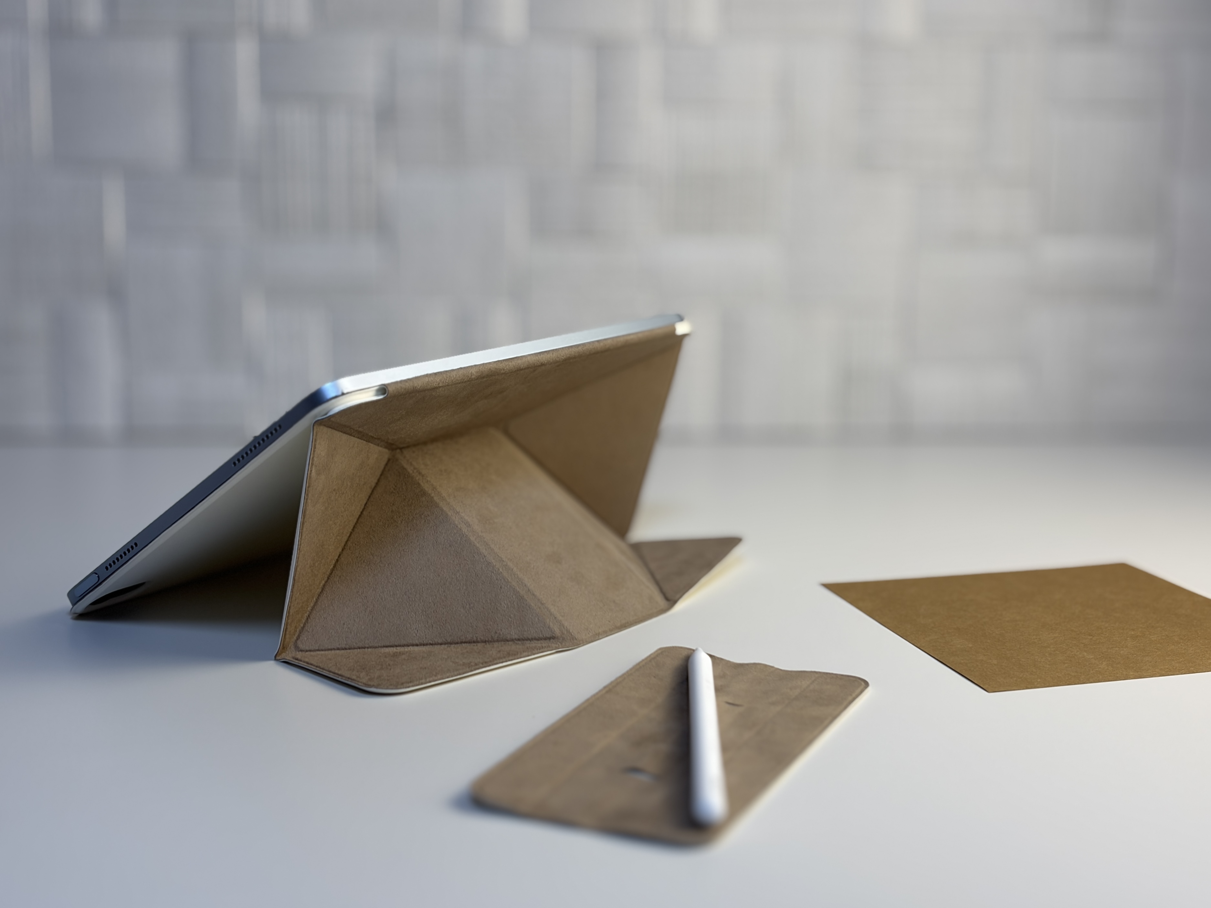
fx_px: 1819
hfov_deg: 36.8
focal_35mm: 52
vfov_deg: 28.0
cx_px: 606
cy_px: 454
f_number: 1.6
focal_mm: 5.96
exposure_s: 1/100
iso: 40
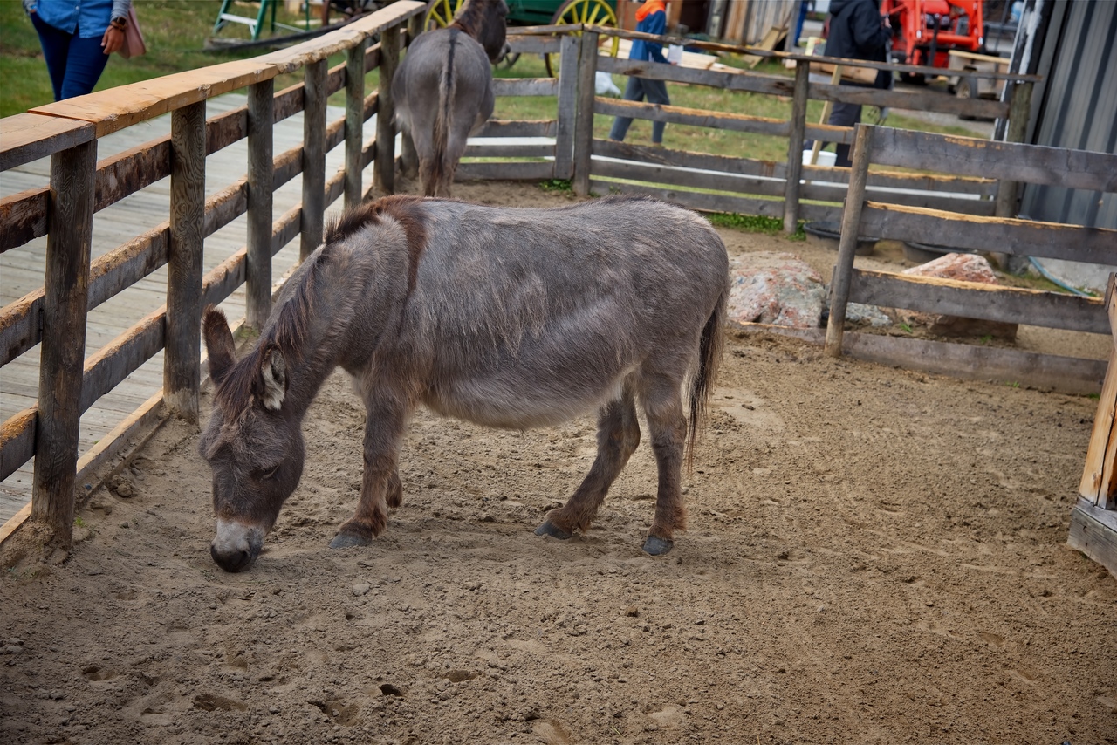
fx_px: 2048
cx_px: 558
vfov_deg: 20.6
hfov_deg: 30.5
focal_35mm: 66
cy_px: 372
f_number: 5.6
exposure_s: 1/160
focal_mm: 66
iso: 100
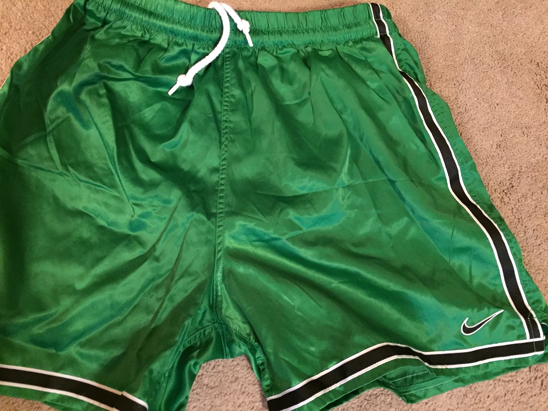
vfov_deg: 48.2
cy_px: 206
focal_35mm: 29
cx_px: 274
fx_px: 459
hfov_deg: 61.7
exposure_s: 1/15
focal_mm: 4.15
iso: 400
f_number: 2.2
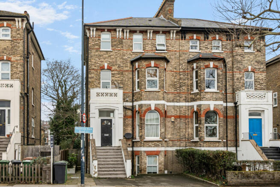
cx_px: 140
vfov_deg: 36.9
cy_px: 94
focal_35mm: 36
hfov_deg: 53.1
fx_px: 280
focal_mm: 24
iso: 400
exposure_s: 1/125
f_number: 8
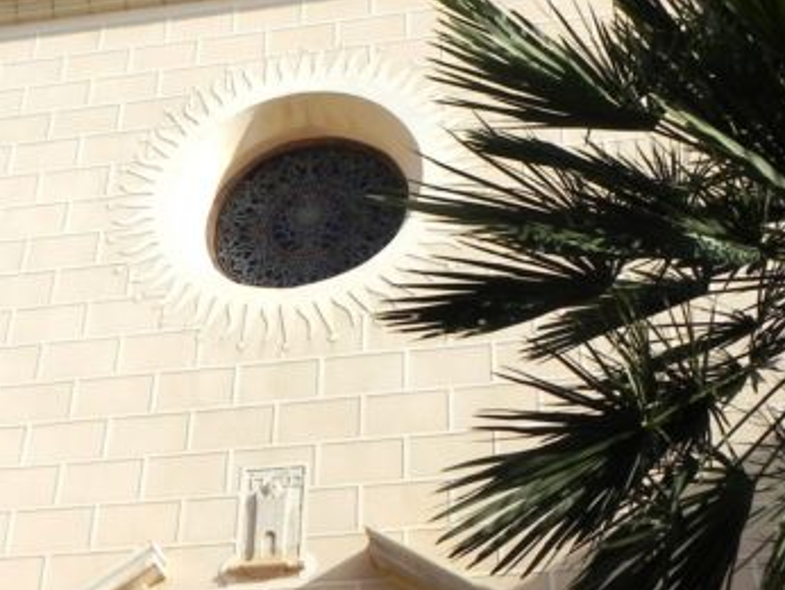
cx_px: 363
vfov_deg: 21.8
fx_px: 1520
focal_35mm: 67
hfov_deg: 28.9
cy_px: 168
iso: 160
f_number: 8
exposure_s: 1/417
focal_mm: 5.2
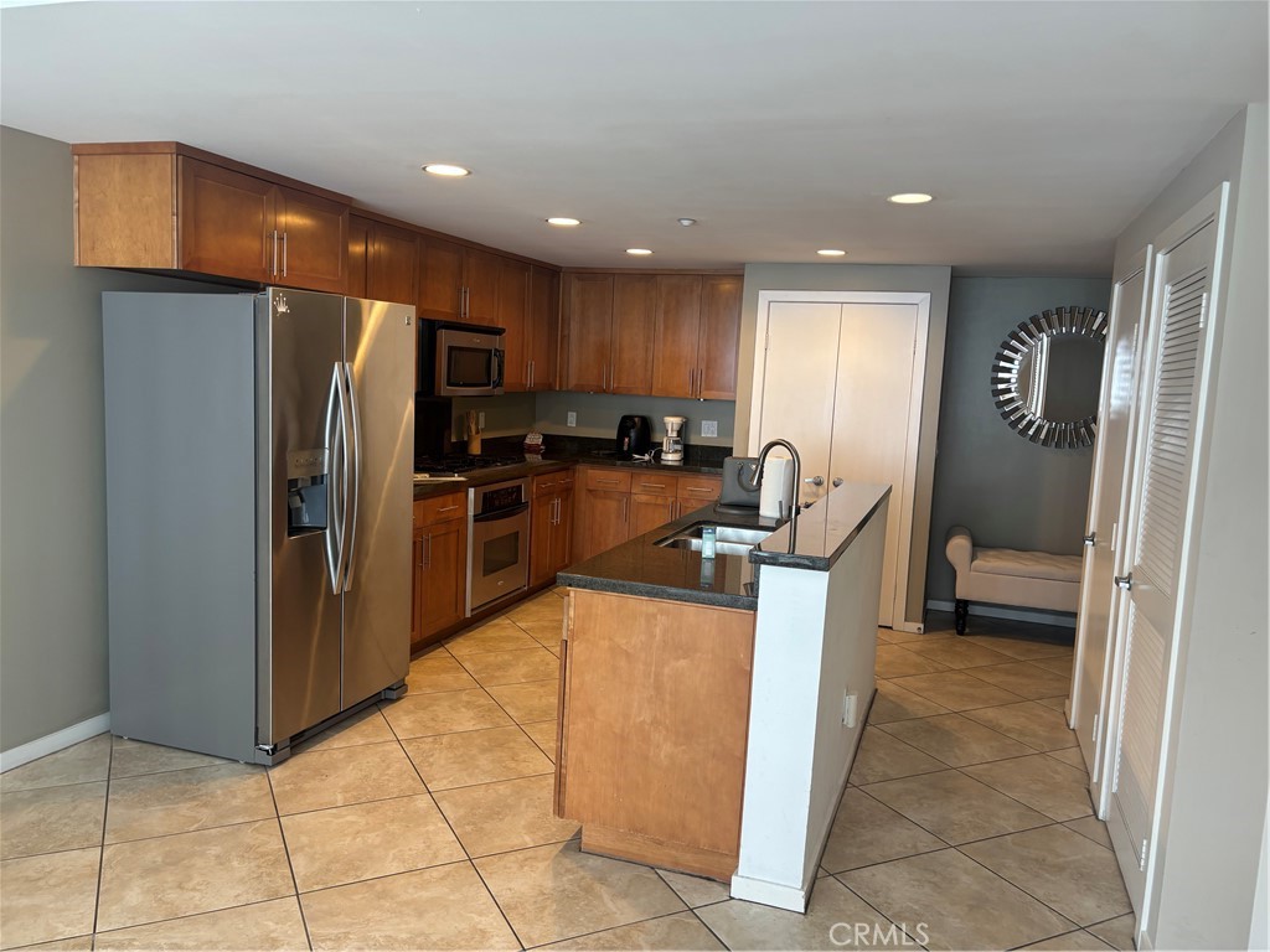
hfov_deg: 67.3
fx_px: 954
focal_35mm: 26
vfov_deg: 53.1
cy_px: 476
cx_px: 635
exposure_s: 1/60
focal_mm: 5.96
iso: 100
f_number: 1.6
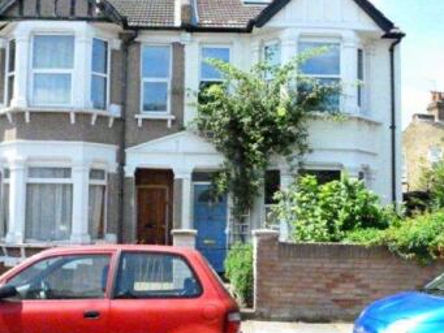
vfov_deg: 35.1
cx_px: 171
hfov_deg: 45.4
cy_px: 176
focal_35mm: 41
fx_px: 526
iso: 1600
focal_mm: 4.3
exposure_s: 1/3200
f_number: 4
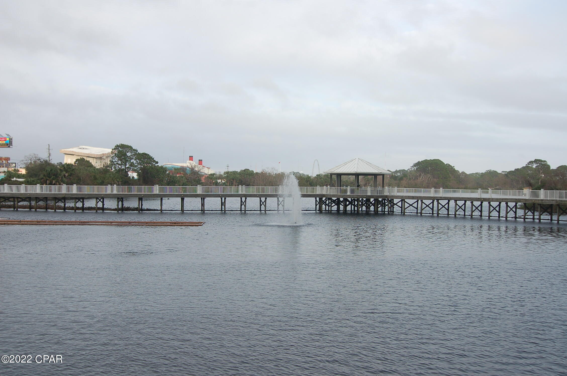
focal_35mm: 36
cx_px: 284
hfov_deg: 53.2
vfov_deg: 36.7
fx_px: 566
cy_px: 188
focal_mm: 24
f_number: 7.1
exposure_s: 1/200
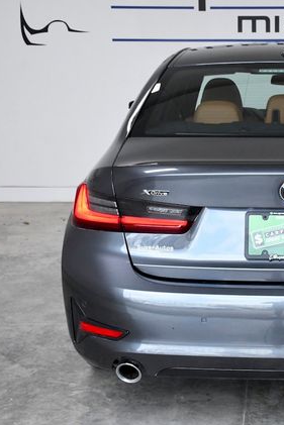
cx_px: 279
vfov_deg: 27.7
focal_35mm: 73
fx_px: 863
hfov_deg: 18.2
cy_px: 215
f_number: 10
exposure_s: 1/400
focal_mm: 32
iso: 2500
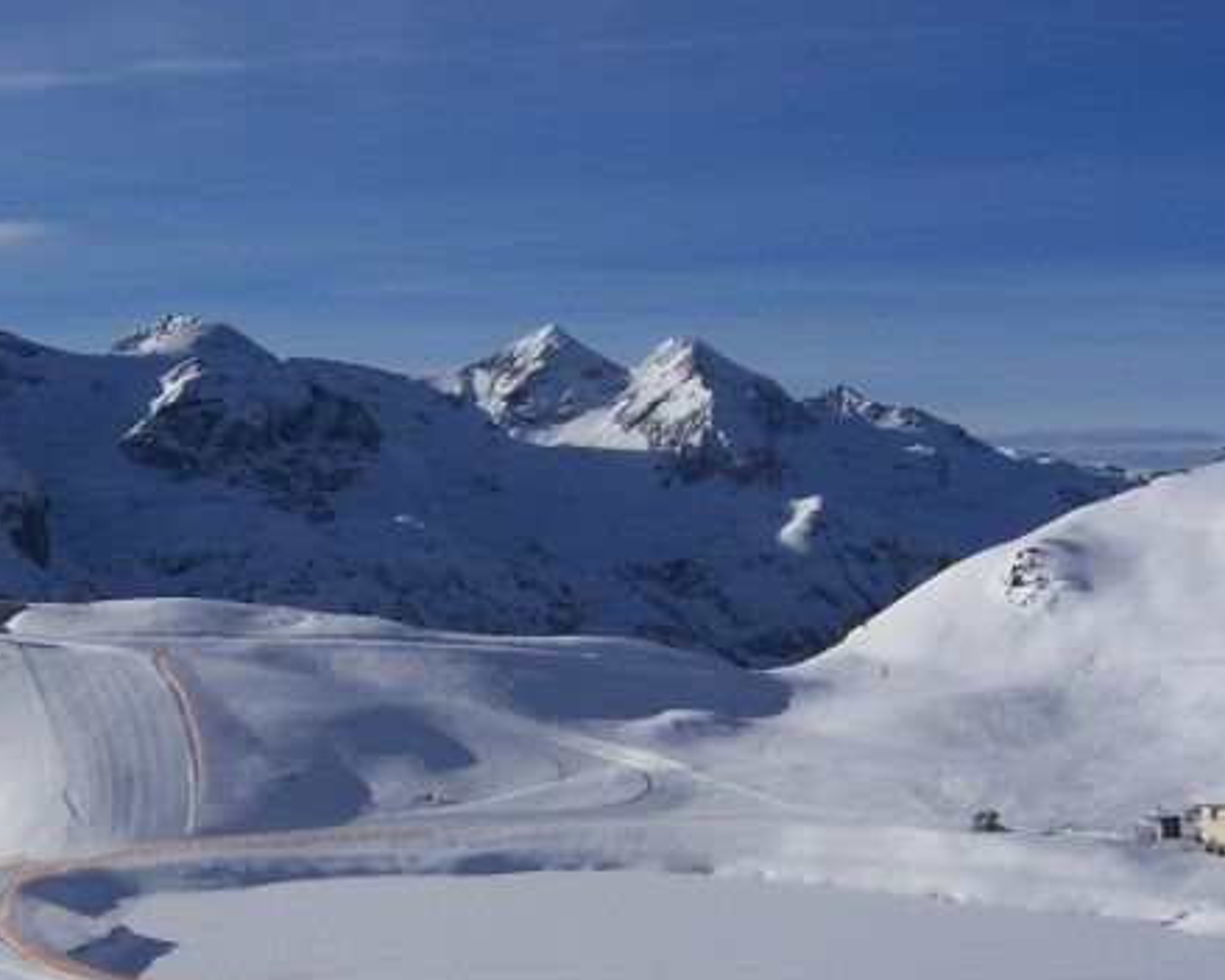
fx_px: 2320
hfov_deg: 29.3
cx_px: 379
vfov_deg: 23.5
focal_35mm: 64
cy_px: 771
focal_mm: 6
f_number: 4.8
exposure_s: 1/1500
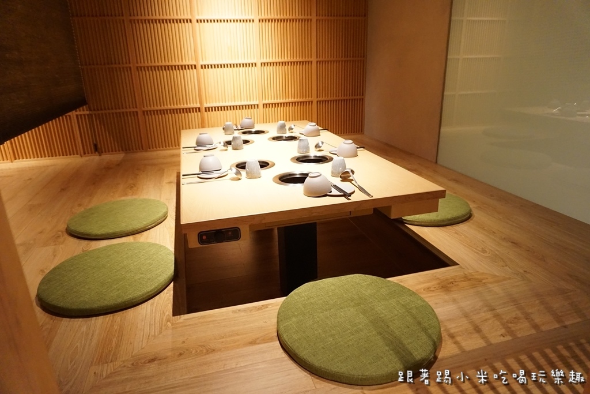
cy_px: 197
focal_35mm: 24
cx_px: 295
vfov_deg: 53.1
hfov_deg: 73.7
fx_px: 393
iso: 3200
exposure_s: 1/60
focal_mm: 16
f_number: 3.5
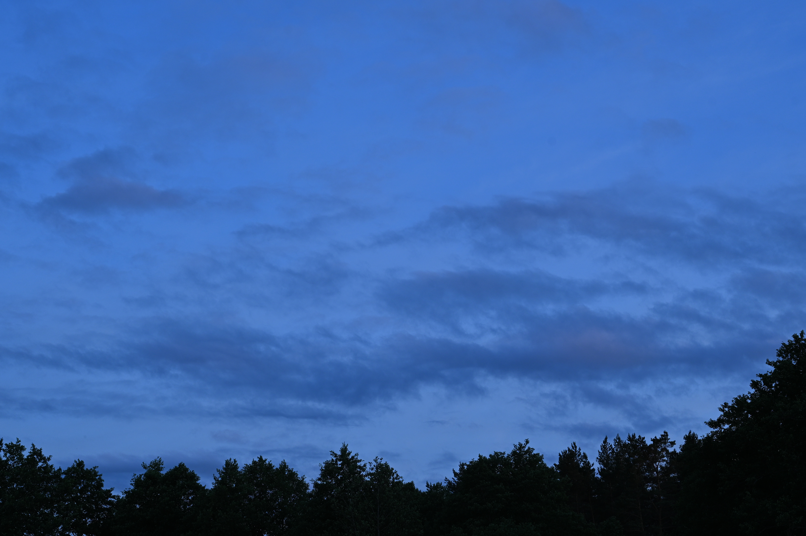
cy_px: 271
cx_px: 412
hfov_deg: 31.9
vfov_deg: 21.5
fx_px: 1410
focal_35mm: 63
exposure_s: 1/100
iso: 280
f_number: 8
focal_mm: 55
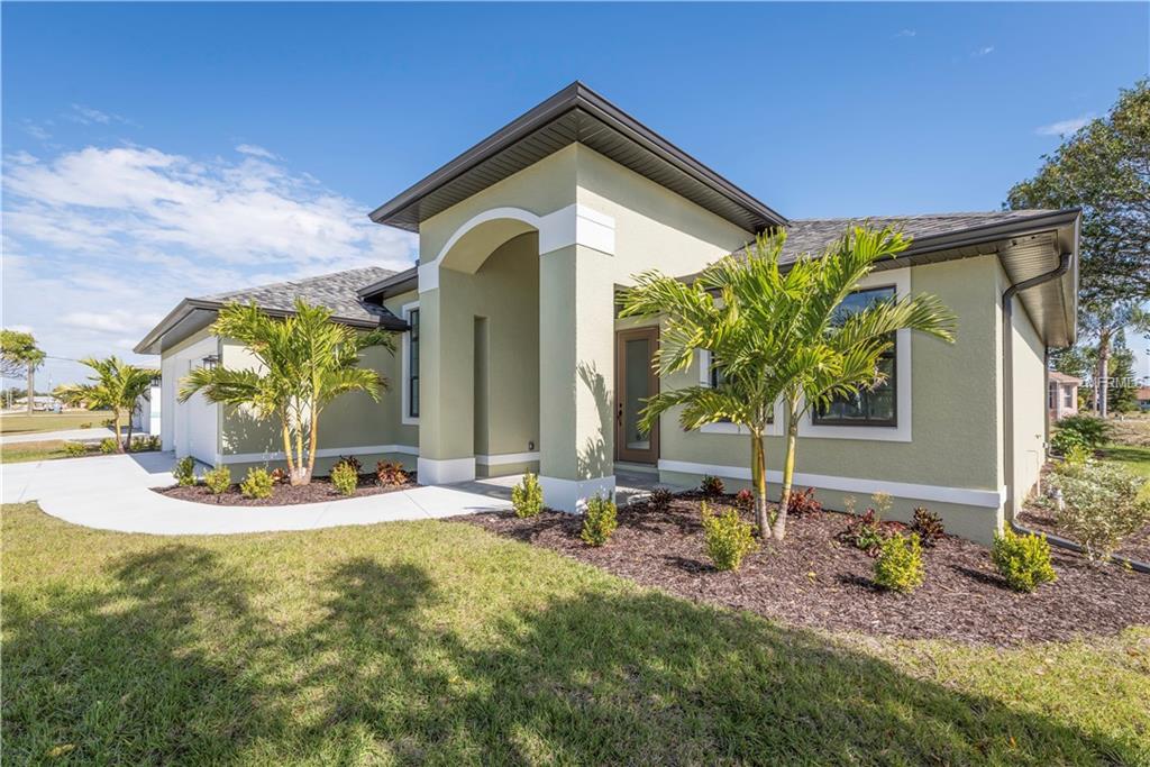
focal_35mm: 15
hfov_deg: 100.4
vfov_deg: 77.3
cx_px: 575
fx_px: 479
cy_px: 384
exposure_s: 1/400
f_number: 9
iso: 200
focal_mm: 15
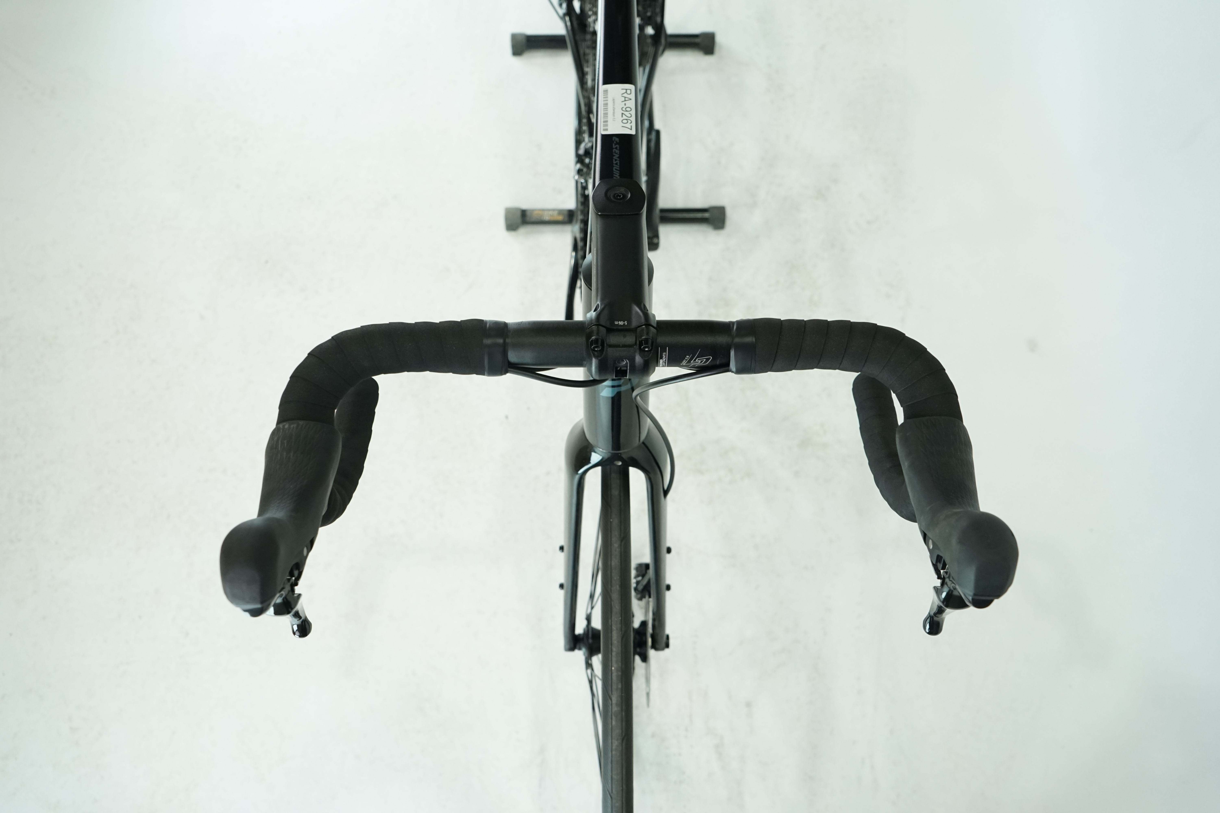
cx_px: 610
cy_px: 406
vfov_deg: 46.4
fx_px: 949
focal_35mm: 28
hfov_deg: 65.5
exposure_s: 1/200
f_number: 5.6
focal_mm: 28
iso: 1600
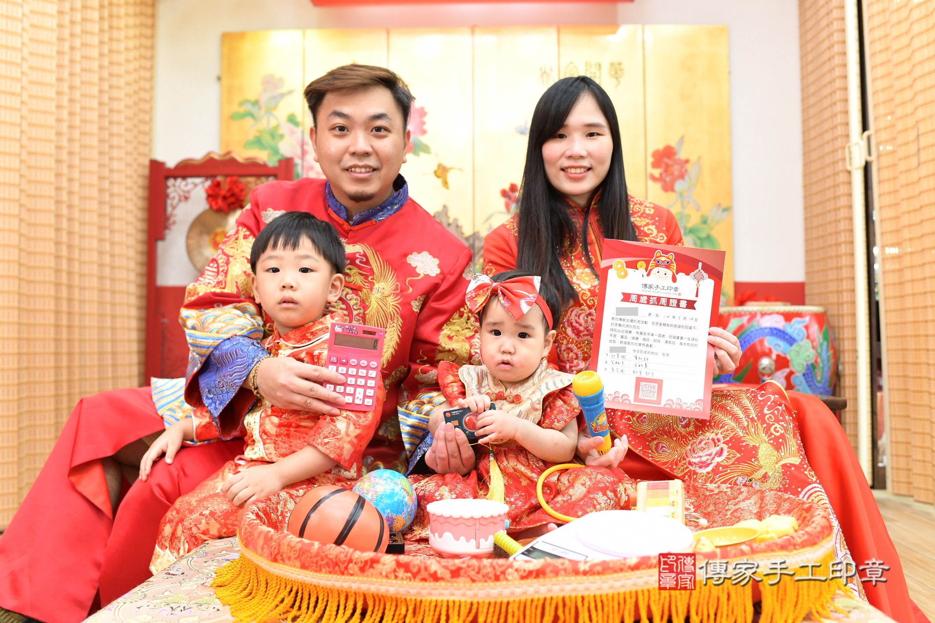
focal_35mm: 35
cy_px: 312
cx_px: 468
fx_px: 909
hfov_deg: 54.4
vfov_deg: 37.9
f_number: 4.5
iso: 1000
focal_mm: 35
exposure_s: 1/200
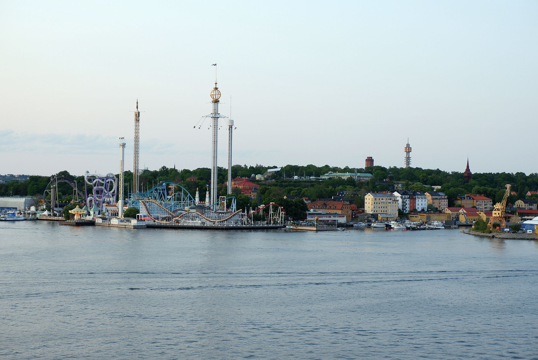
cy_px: 180
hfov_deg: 29.6
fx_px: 1017
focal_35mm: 68
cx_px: 269
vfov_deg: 20.0
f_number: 5.6
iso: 200
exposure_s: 1/85
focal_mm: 45
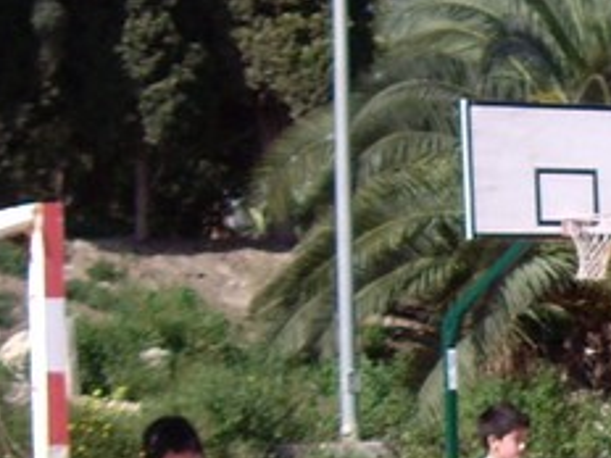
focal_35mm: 168
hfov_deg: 11.3
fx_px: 2965
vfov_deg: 8.8
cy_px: 353
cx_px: 940
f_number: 4.3
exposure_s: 1/1250
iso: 64
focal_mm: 6.2
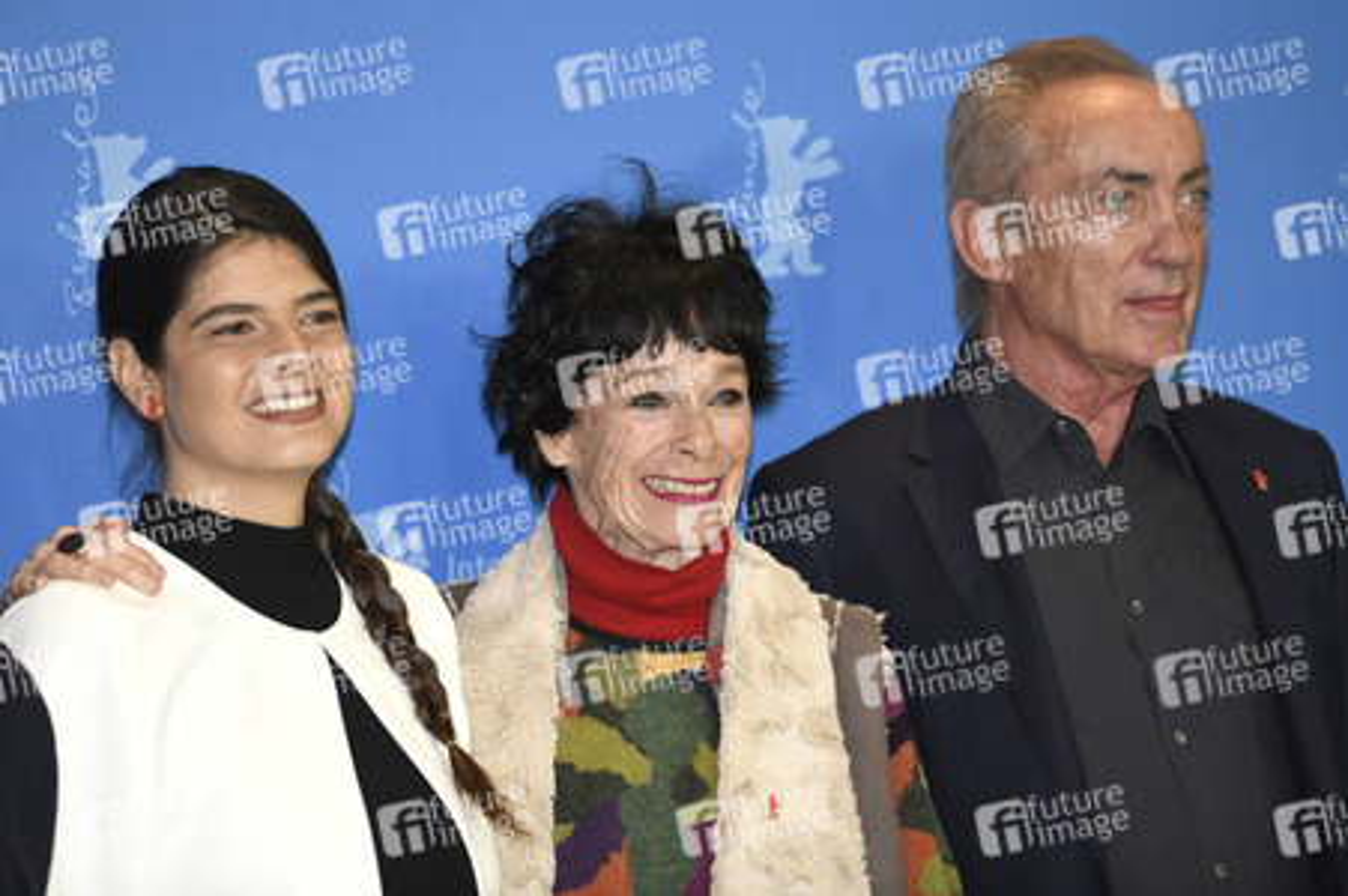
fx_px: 7483
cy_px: 448
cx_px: 674
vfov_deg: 6.9
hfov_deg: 10.3
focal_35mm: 200
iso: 800
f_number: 3.5
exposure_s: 1/320
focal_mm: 200
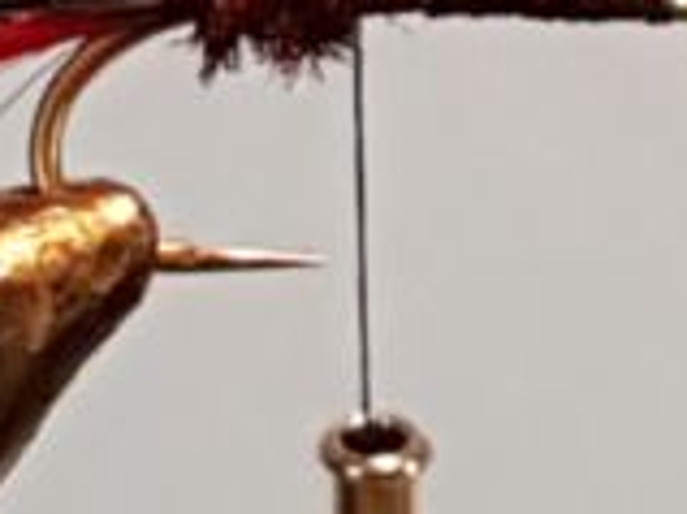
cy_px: -4
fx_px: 1170
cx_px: 39
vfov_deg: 23.7
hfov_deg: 30.9
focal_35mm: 59
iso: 125
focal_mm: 4.2
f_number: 1.7
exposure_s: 1/100
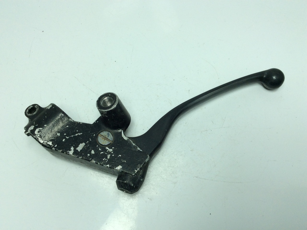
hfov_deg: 56.9
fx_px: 283
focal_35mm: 32
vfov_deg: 44.1
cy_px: 115
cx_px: 154
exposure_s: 1/539
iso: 32
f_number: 2.4
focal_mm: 3.3
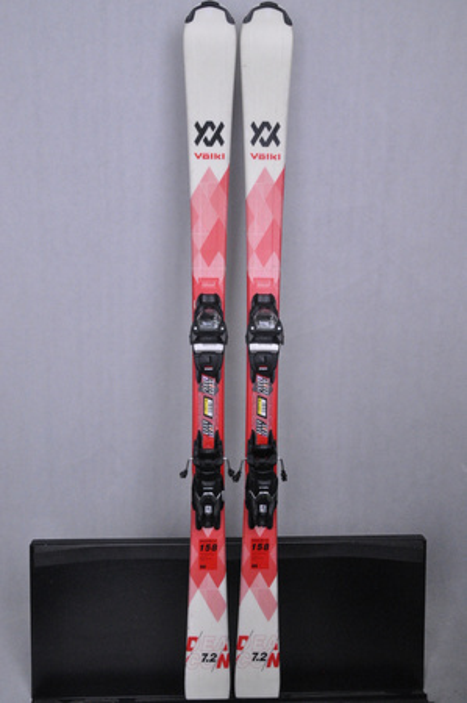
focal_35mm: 33
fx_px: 644
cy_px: 352
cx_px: 234
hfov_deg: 39.9
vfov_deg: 57.3
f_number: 9.5
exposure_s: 1/125
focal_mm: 22
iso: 3200
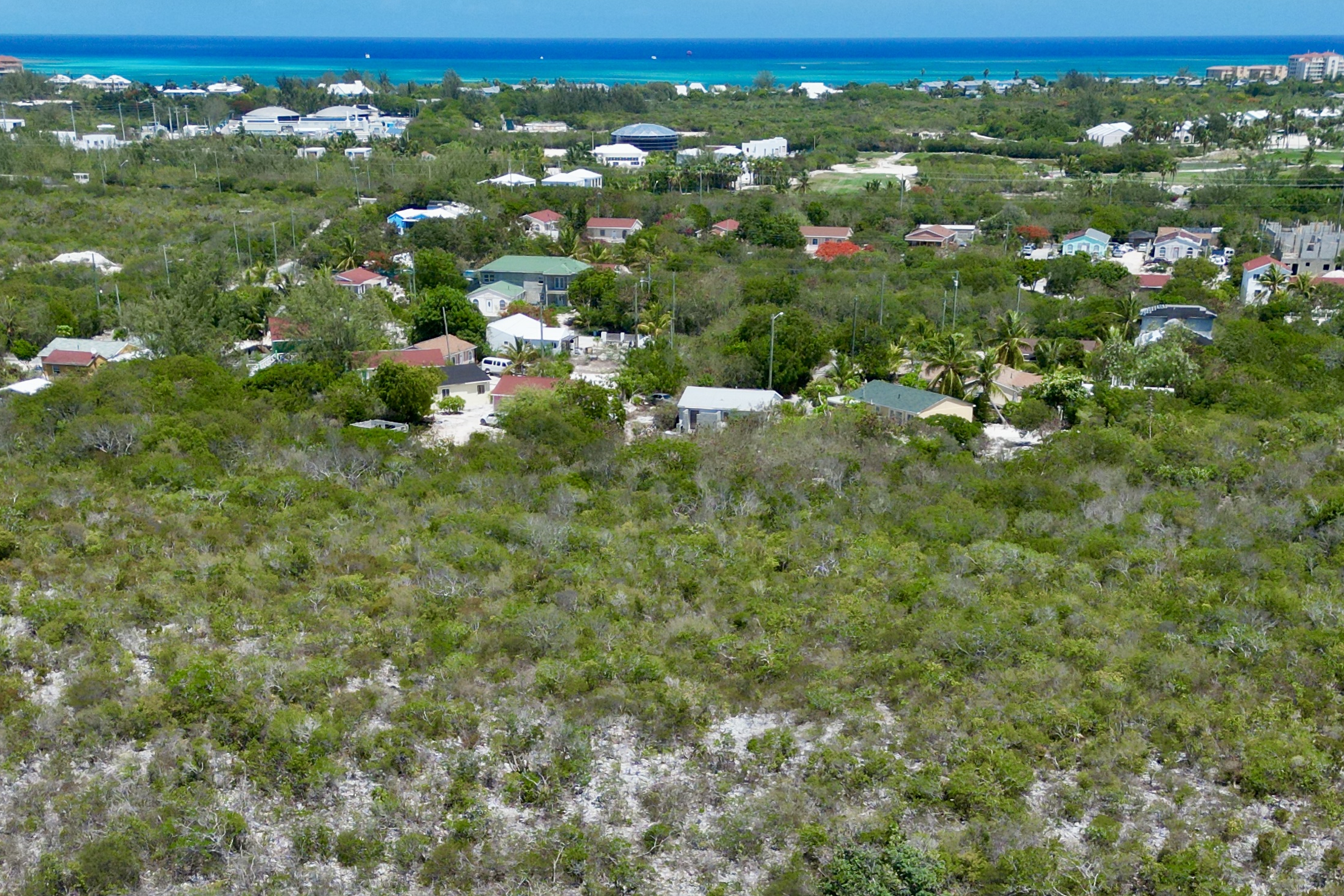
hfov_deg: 49.2
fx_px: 1456
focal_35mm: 39
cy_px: 764
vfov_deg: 32.9
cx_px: 810
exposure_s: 1/5000
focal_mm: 6.72
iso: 150
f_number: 1.7
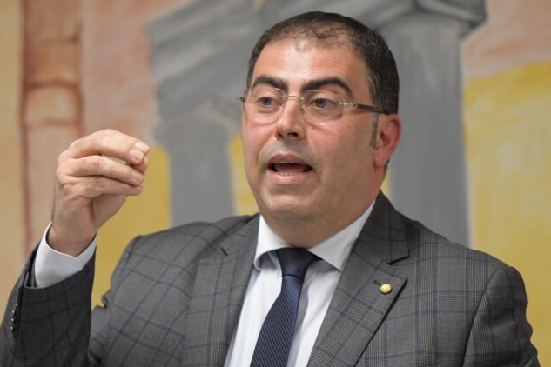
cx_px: 227
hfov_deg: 5.7
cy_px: 206
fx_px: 5571
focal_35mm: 364
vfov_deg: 3.8
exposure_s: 1/250
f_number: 3.2
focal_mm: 200
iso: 3200
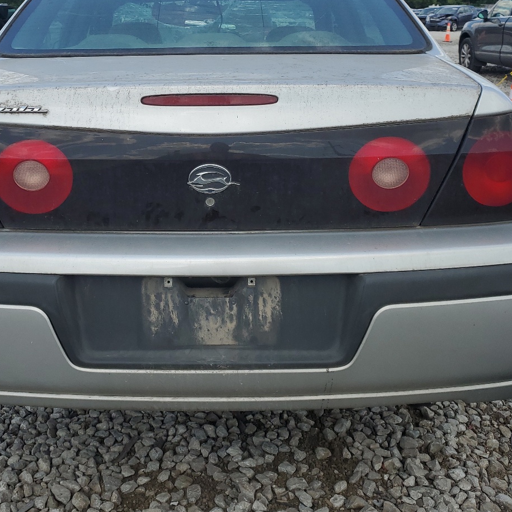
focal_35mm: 40
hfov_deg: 41.7
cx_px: 215
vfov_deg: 41.7
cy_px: 216
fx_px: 669
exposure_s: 1/2000
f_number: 1.5
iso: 50
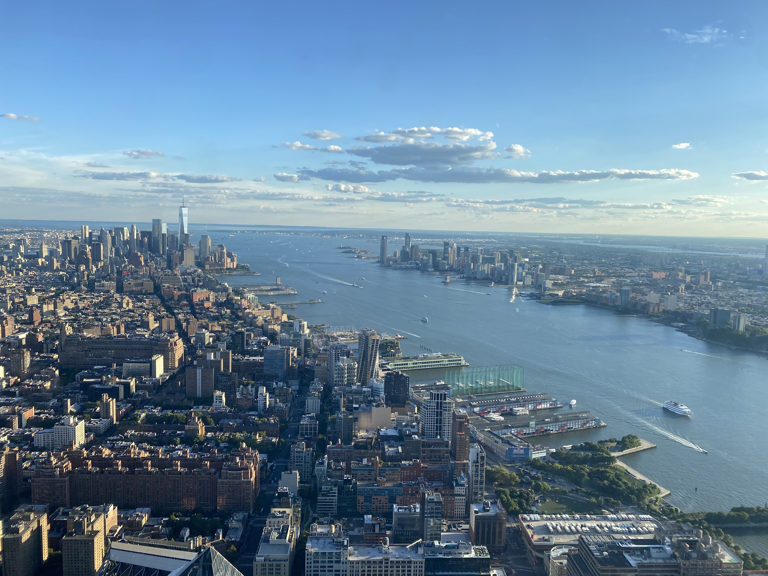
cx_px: 384
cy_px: 288
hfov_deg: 67.3
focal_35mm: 26
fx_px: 577
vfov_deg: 53.1
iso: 32
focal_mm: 4.25
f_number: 1.8
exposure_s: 1/1504
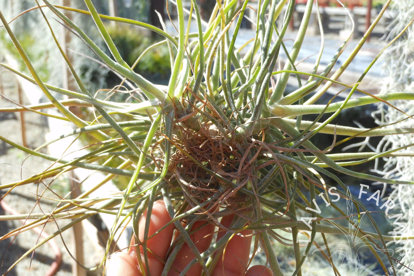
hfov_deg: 41.9
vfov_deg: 28.7
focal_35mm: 47
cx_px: 207
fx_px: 541
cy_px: 141
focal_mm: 8.1
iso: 80
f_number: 4.6
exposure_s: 1/60
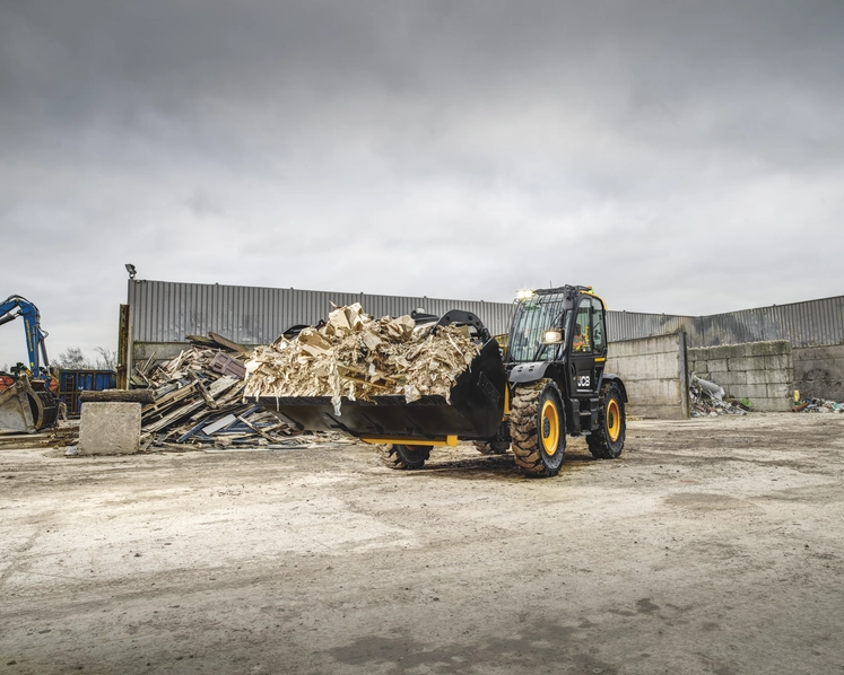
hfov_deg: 72.5
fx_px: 575
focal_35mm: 23
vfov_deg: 60.9
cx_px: 442
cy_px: 338
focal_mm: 35
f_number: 11
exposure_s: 1/15
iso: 100
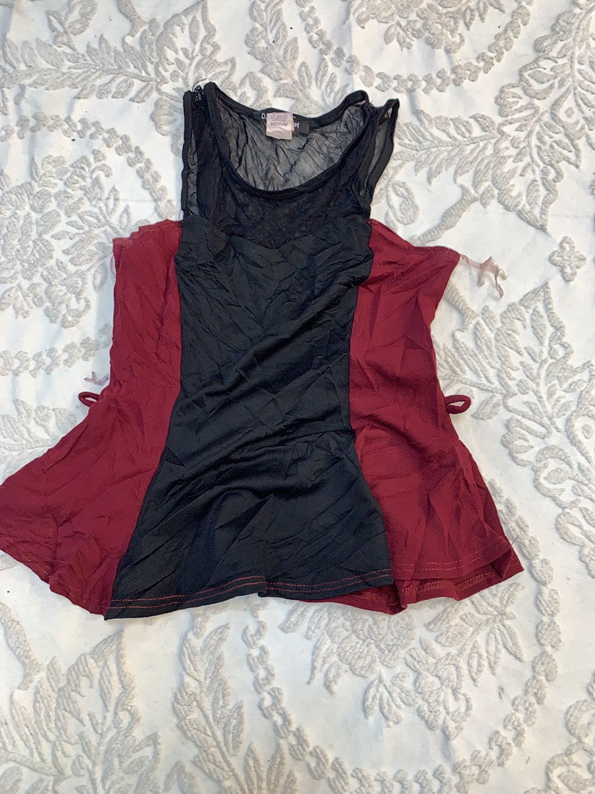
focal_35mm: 26
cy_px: 397
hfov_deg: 53.1
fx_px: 596
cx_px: 298
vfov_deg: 67.3
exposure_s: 1/100
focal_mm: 4.25
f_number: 1.8
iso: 50
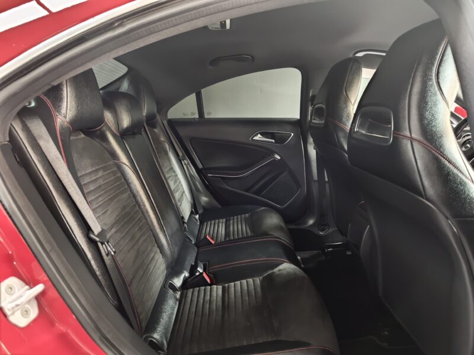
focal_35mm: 23
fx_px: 315
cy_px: 178
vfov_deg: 58.9
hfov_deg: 73.9
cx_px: 237
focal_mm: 6.55
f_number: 1.62
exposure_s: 1/26.3
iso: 1600
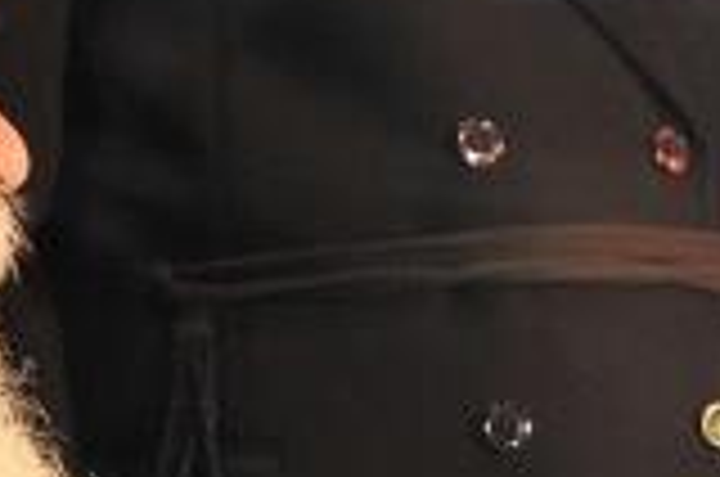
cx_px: 1395
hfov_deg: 6.3
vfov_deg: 4.3
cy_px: 385
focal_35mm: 321
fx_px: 6407
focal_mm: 50
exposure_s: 1/125
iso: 1250
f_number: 4.5
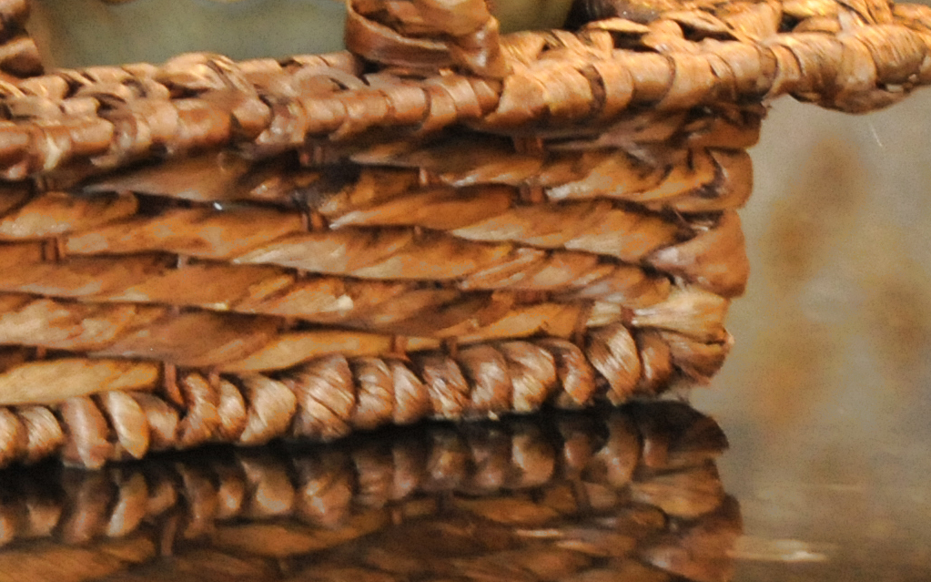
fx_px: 12989
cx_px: -366
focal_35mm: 512
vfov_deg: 2.6
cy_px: -482
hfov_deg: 4.1
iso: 1250
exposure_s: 1/60
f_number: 4.5
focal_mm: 80
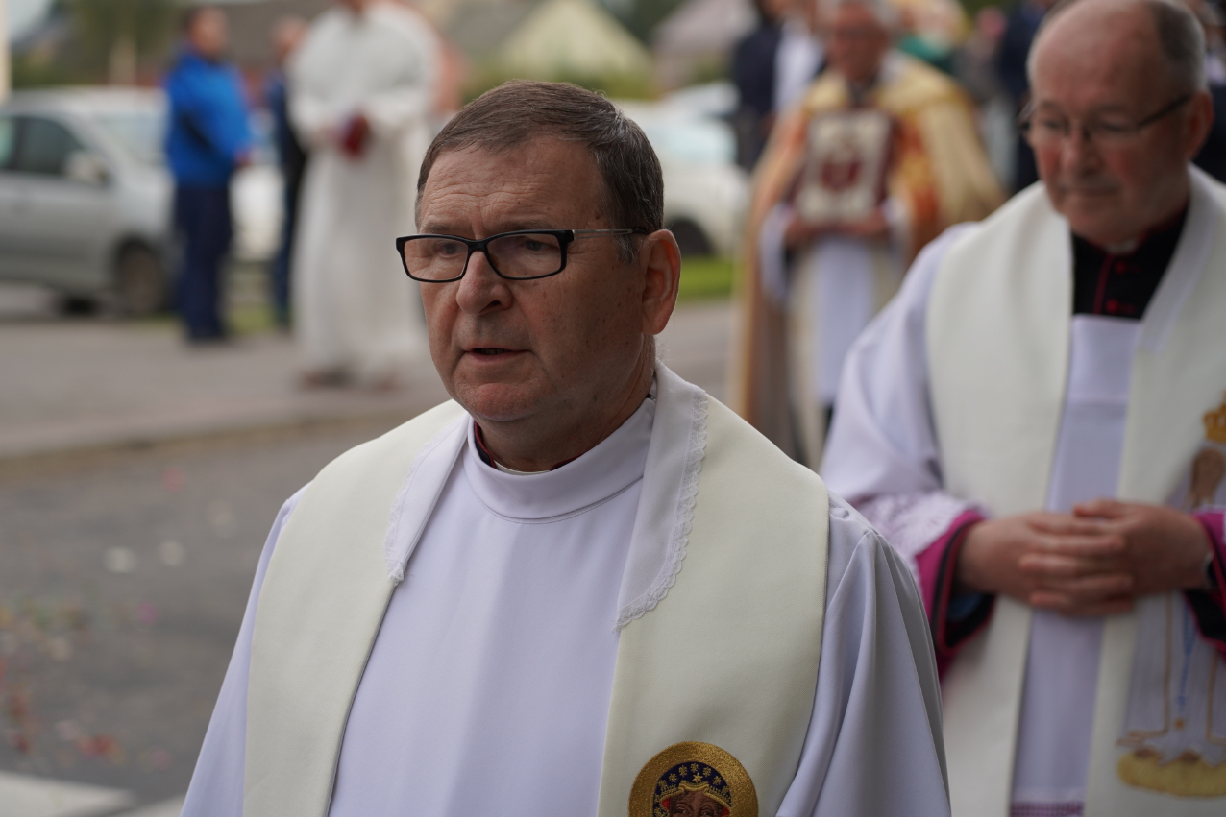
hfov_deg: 19.1
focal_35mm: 107
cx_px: 624
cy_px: 402
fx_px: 3644
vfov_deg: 12.8
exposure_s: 1/160
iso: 250
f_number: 4
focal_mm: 105
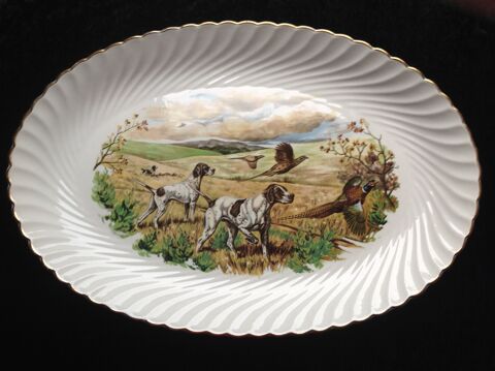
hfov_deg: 52.7
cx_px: 248
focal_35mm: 35
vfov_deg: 40.6
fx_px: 500
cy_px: 186
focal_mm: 4.28
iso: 64
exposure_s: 1/15
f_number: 2.4
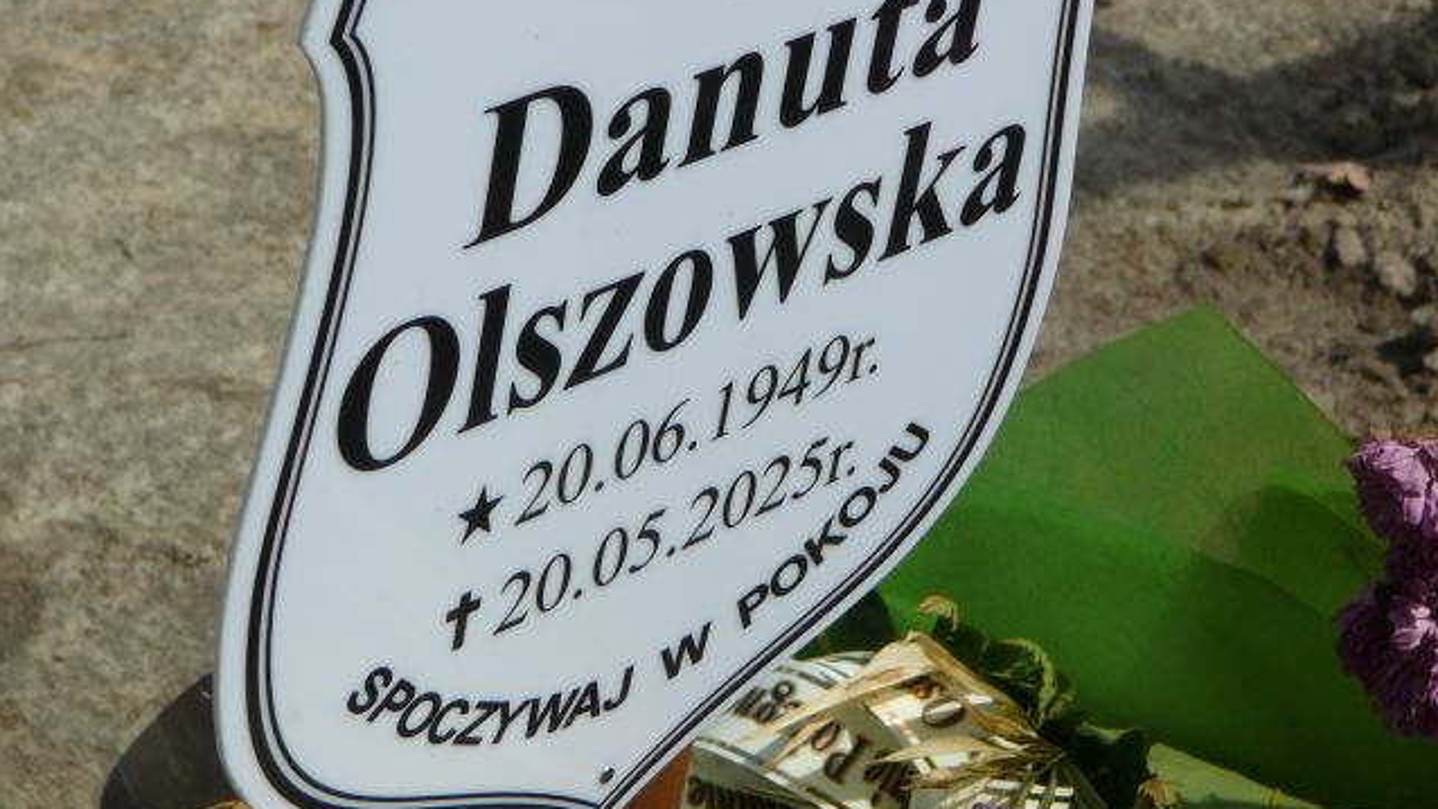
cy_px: 277
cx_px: 719
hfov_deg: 16.6
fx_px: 4919
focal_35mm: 129
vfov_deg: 9.4
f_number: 6.3
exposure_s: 1/500
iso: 80
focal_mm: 17.6
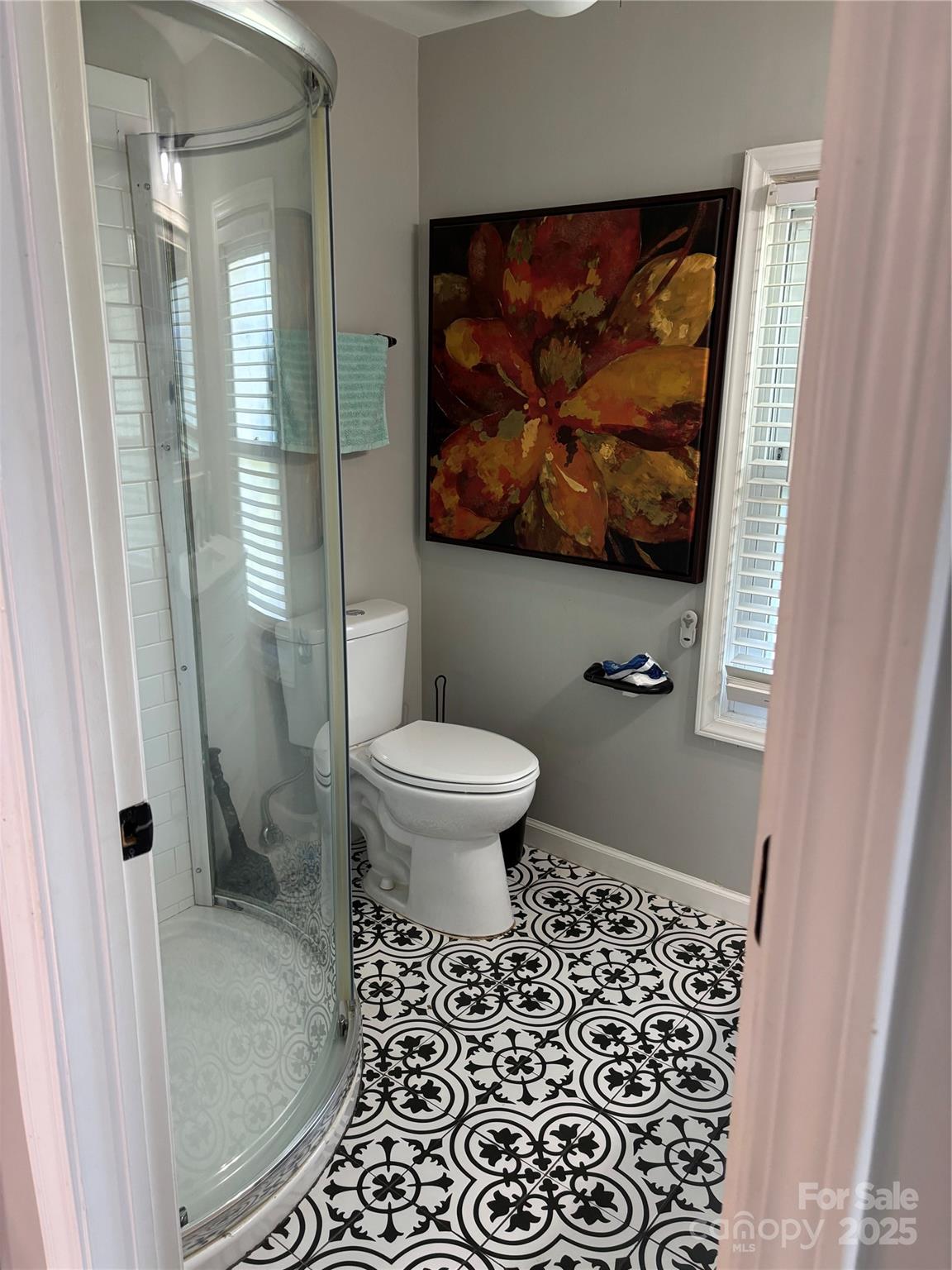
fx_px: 953
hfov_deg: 53.1
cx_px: 476
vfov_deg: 67.3
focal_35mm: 26
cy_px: 635
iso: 200
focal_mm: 5.96
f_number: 1.6
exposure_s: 1/60
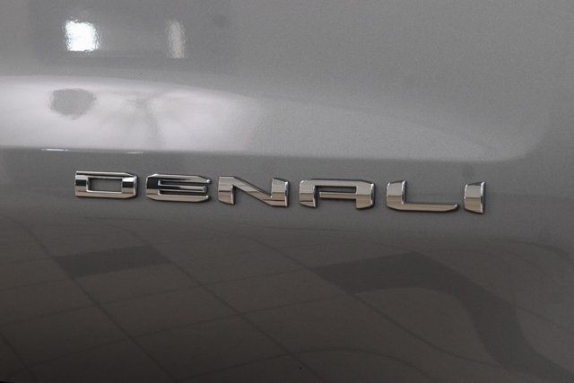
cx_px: 287
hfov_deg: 26.0
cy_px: 192
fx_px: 1244
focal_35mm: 78
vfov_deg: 17.5
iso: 1600
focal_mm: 52
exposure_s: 1/60
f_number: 6.3
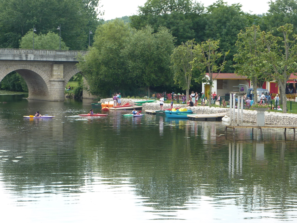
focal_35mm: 112
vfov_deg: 13.2
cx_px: 148
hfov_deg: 17.6
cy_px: 112
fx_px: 961
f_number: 4.2
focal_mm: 12.8
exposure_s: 1/200
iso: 80
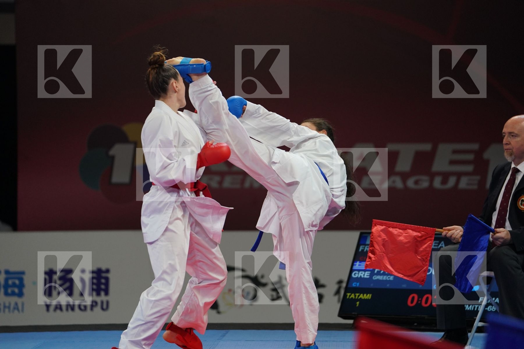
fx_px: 2911
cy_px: 174
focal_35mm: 200
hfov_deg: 10.3
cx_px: 262
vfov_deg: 6.9
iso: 1600
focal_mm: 200
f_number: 2.8
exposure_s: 1/1000
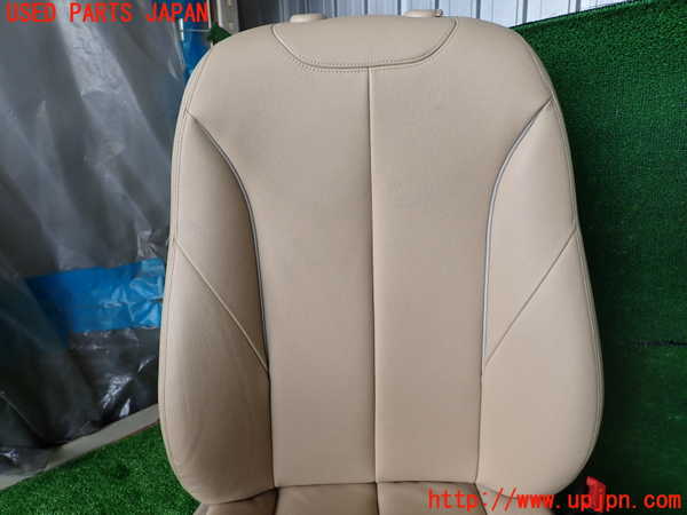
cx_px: 344
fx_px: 496
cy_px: 258
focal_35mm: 25
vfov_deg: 54.9
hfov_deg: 69.4
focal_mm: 4.5
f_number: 2.8
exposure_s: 1/250
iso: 100
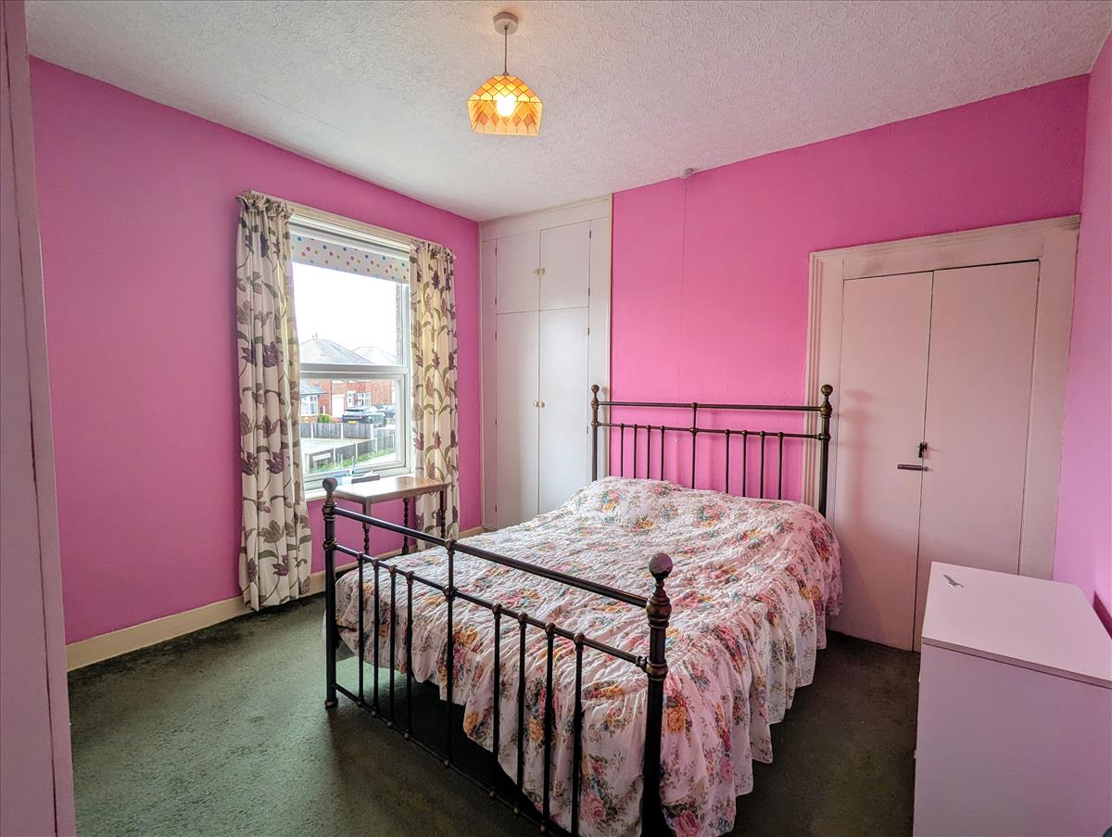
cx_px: 556
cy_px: 418
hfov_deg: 94.4
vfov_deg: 78.2
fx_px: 515
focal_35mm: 16
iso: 61
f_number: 2.2
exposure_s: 1/145
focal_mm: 2.35
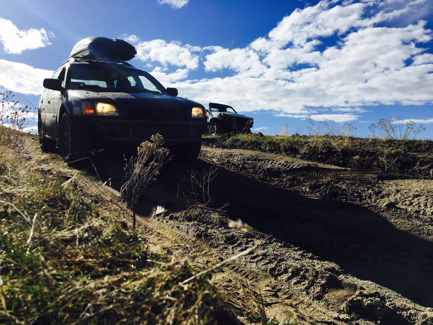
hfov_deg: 61.7
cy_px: 162
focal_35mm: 29
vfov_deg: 48.2
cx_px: 216
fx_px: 363
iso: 25
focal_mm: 4.15
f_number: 2.2
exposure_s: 1/3497
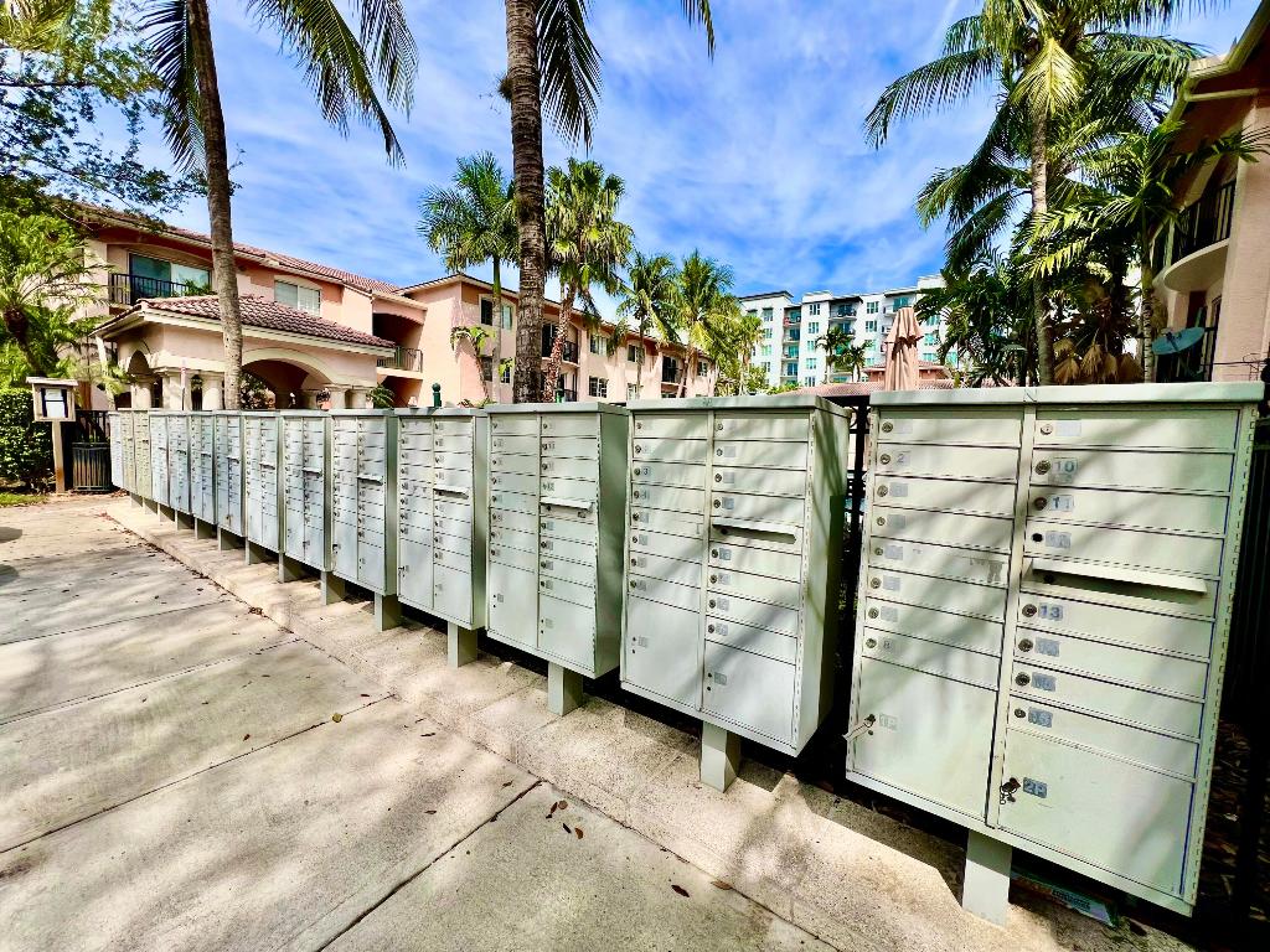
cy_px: 476
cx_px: 635
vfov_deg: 89.9
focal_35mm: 13
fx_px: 477
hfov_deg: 106.2
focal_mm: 1.57
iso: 32
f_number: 1.8
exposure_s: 1/1410
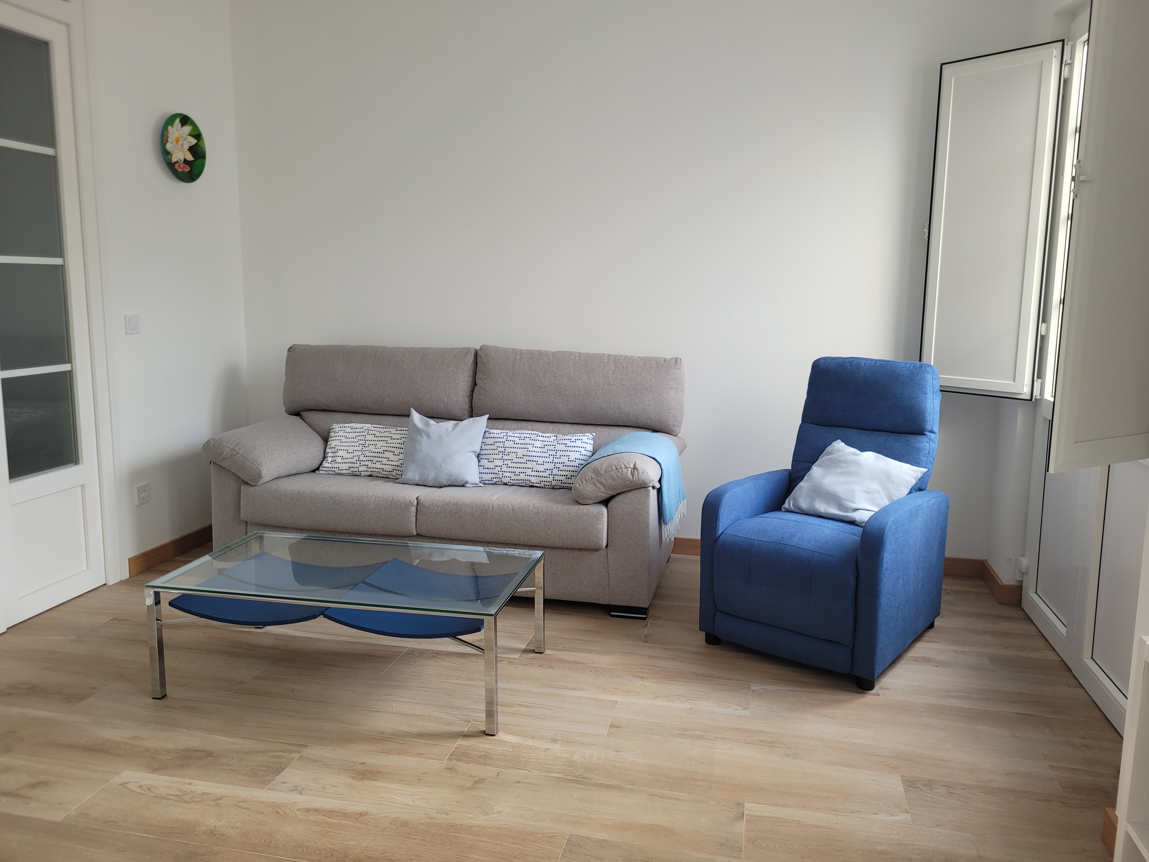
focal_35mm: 26
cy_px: 431
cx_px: 574
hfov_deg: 67.3
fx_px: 863
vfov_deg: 53.1
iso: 80
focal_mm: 5.4
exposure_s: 1/100
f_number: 1.8
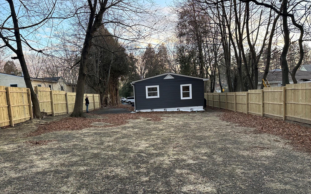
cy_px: 113
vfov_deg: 47.4
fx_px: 220
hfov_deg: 70.4
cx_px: 153
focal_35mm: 26
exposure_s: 1/121
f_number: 1.78
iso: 125
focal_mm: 6.86
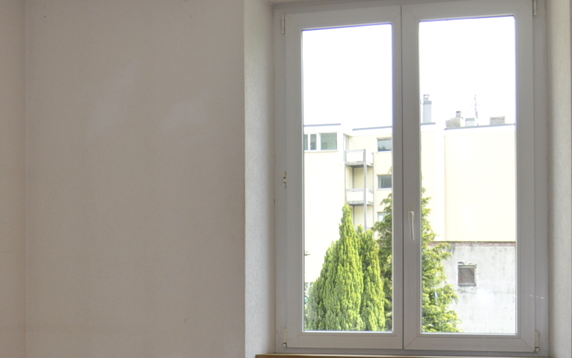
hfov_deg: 30.9
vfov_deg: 20.2
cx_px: 88
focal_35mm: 64
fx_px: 998
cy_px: 264
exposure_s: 1/200
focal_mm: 16
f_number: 4
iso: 200
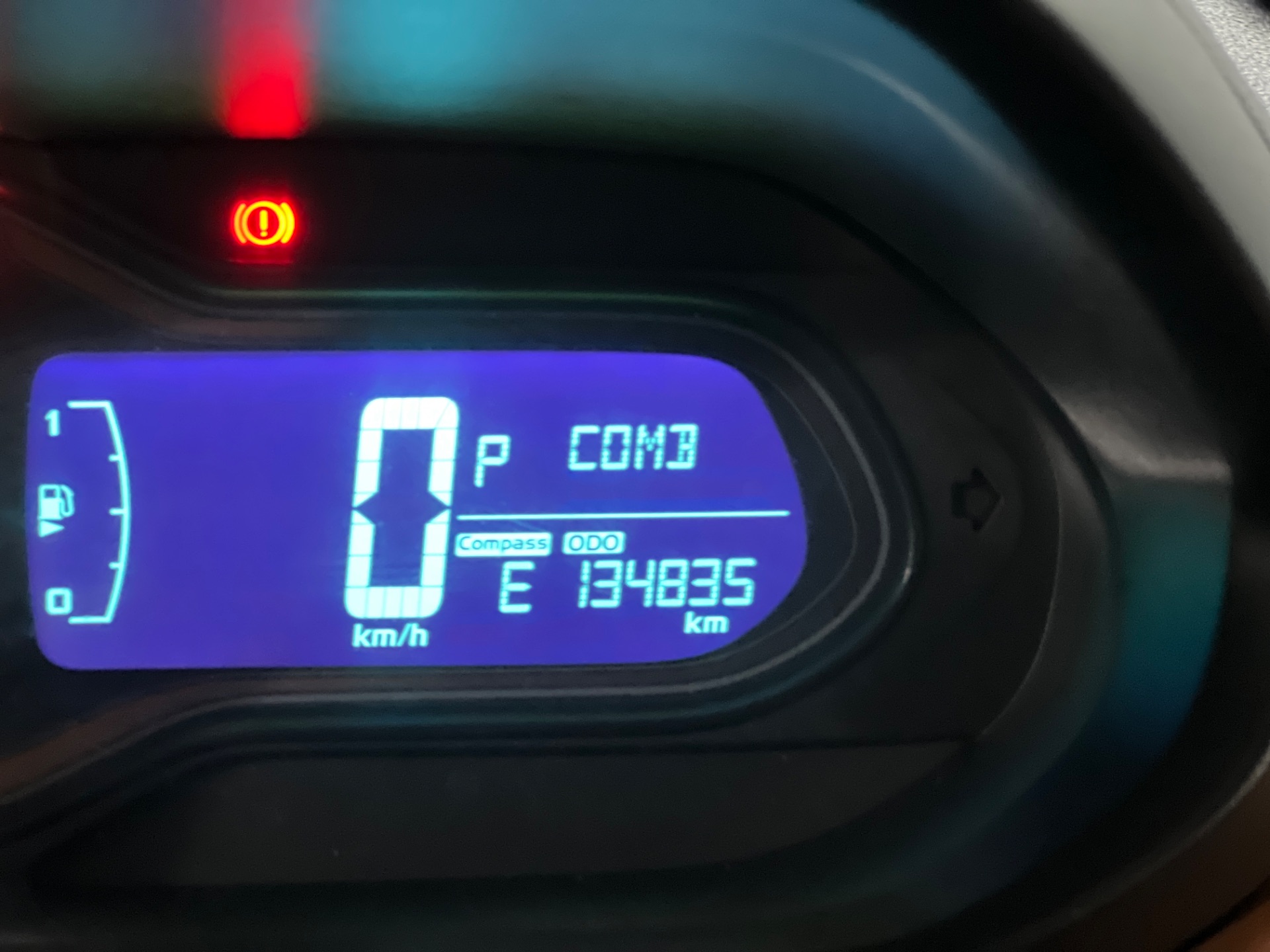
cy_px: 476
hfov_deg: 25.3
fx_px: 2825
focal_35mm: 77
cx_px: 635
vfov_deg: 19.1
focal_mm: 9
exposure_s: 1/15
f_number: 2.8
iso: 640
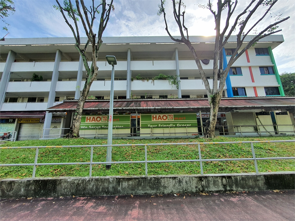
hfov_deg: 106.2
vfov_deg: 89.9
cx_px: 148
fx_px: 111
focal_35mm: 13
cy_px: 110
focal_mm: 1.8
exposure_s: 1/427
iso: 50
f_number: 2.2
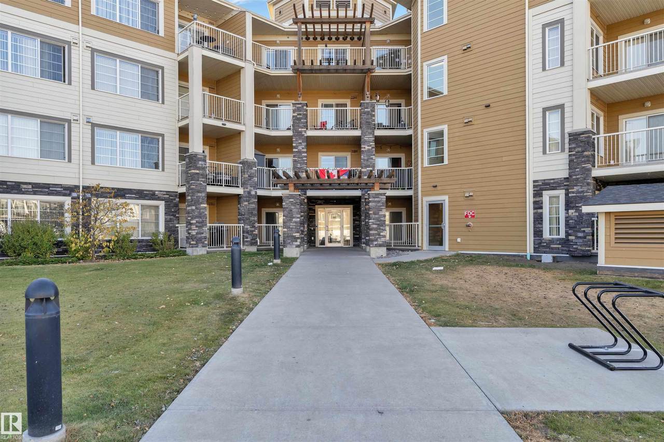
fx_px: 443
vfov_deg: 53.1
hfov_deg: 73.8
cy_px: 221
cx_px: 332
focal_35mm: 24
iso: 250
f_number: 6.3
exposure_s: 1/160
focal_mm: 24
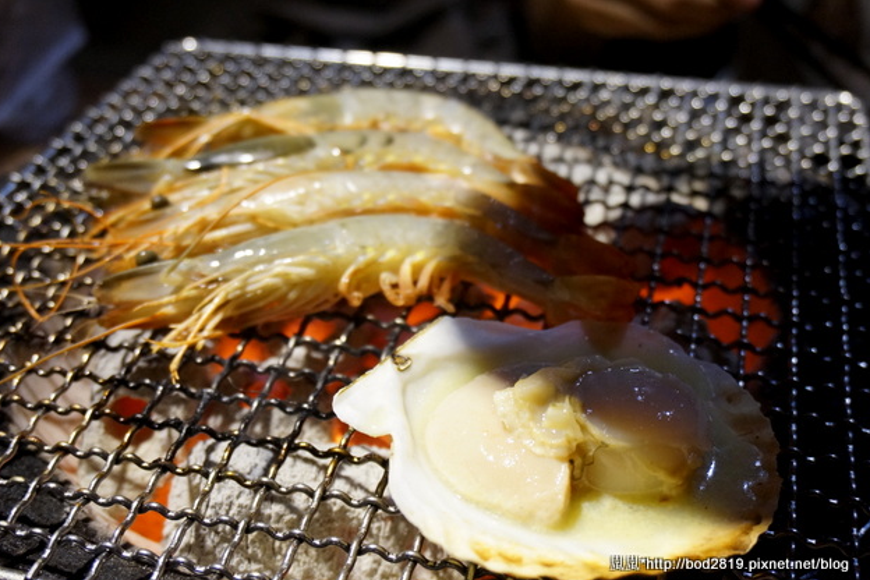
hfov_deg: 45.4
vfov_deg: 31.2
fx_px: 1039
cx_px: 425
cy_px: 295
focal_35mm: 43
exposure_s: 1/60
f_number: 4.5
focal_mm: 28
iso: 1600
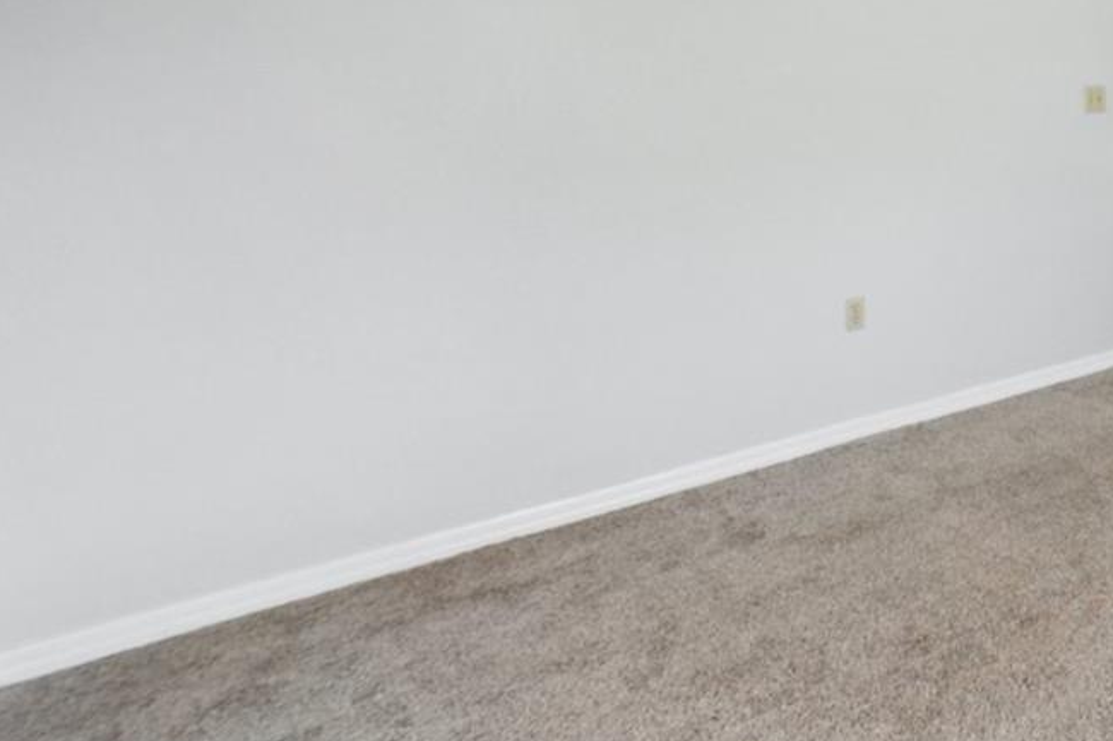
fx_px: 989
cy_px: 56
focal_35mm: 32
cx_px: 1202
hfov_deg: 45.4
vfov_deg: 38.0
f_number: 8
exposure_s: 1/40
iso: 400
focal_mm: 13
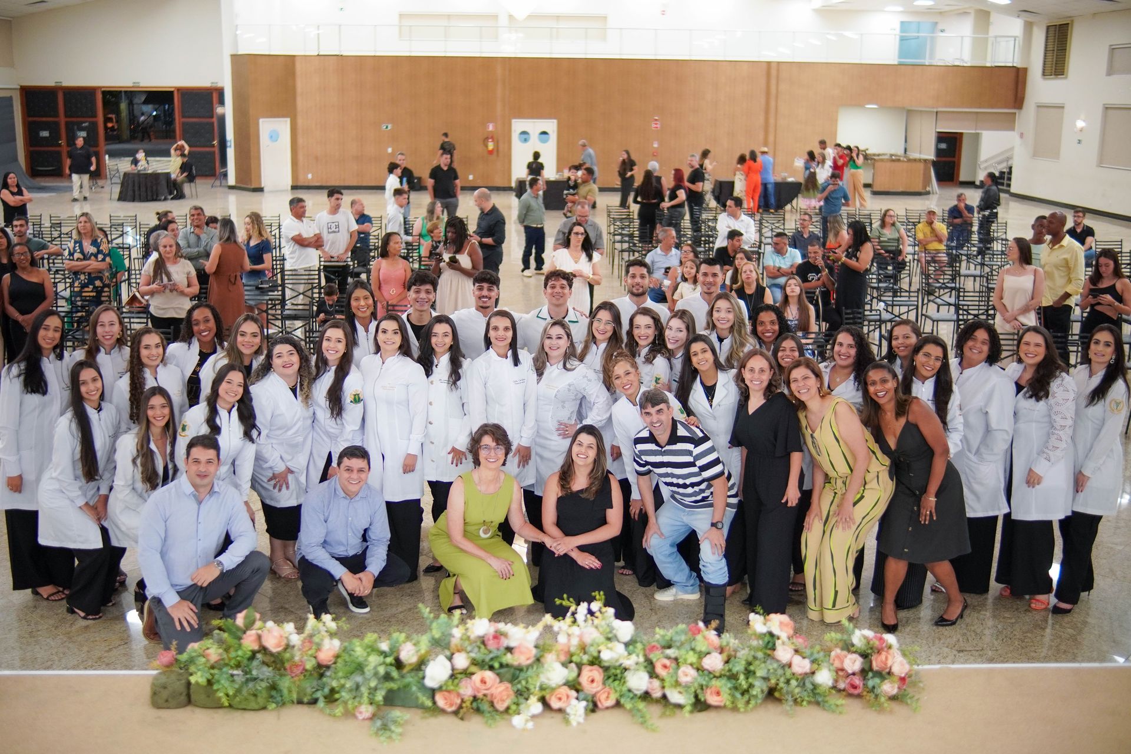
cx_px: 566
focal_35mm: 34
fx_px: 1084
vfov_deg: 38.4
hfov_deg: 55.1
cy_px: 377
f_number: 1.6
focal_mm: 23
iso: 800
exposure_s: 1/160
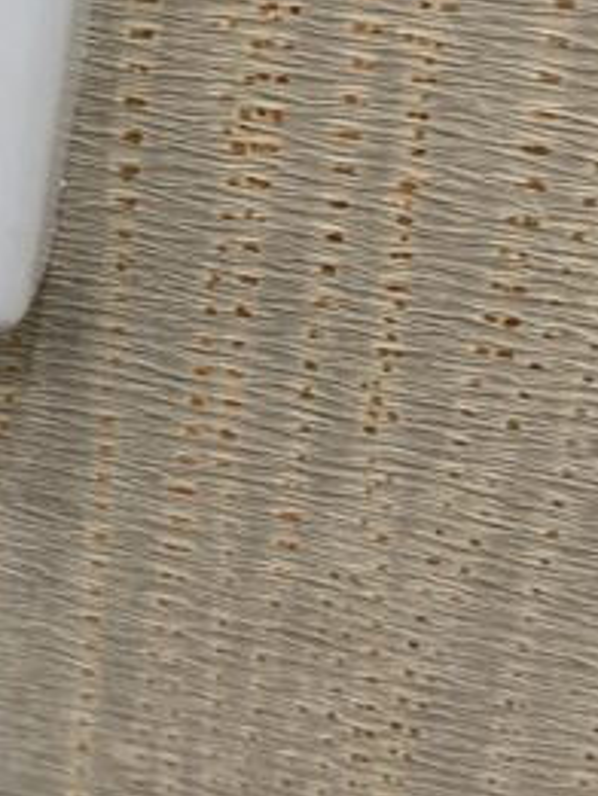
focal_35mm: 102
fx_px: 2348
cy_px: -73
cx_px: -272
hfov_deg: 13.7
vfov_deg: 18.5
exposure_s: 1/60
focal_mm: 4.25
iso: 160
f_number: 1.8
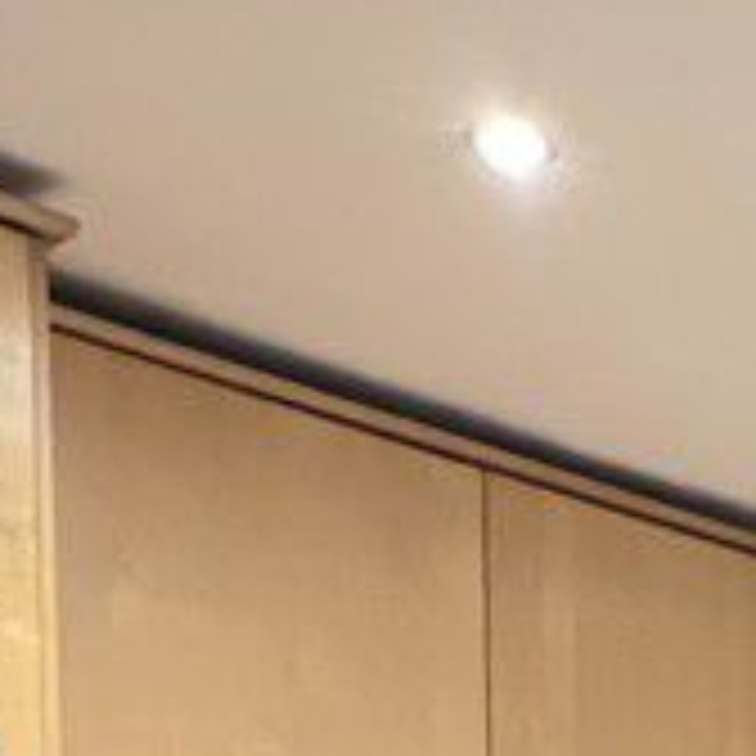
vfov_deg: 20.0
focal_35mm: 70
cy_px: 1238
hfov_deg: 19.1
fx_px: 1730
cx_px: 1336
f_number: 1.8
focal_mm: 1.57
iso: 800
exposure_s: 1/34
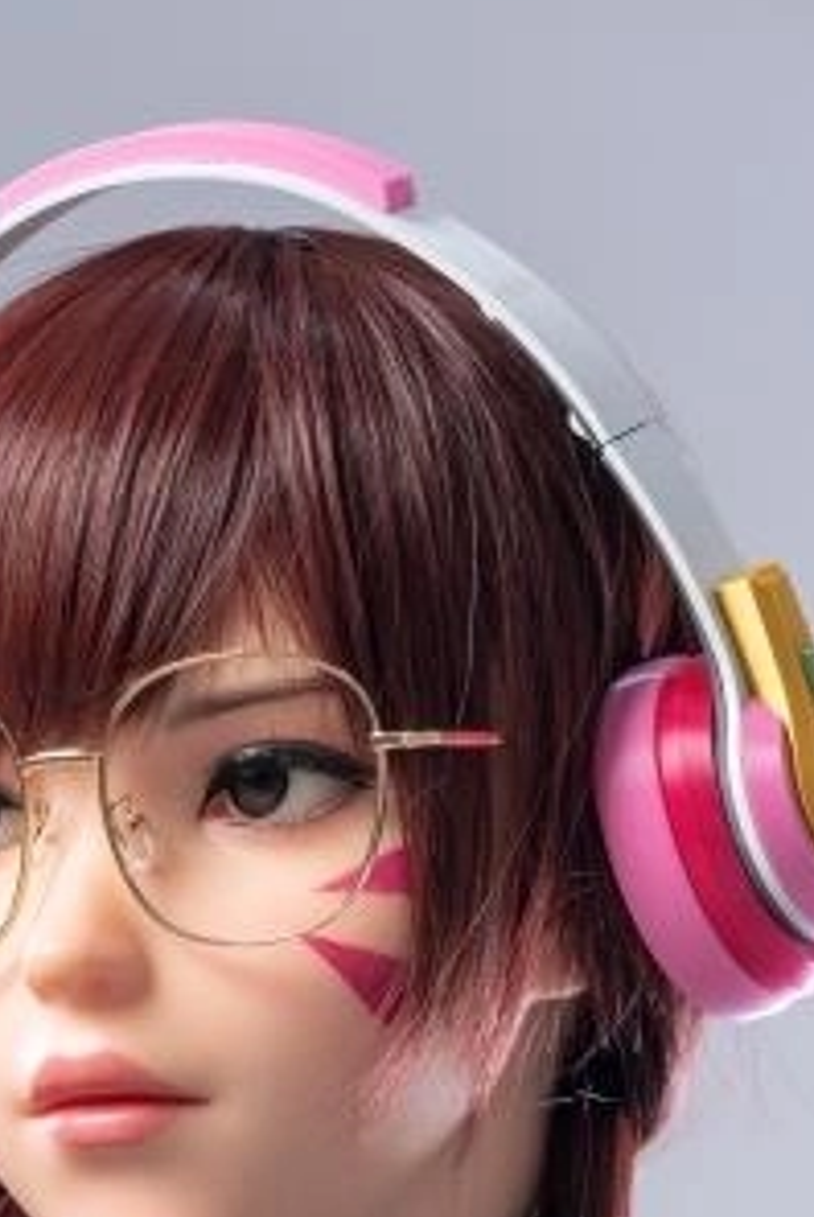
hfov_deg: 8.2
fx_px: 5650
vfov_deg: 12.0
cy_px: 1554
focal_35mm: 167
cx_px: 62
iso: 320
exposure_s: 1/200
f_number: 4
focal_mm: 55
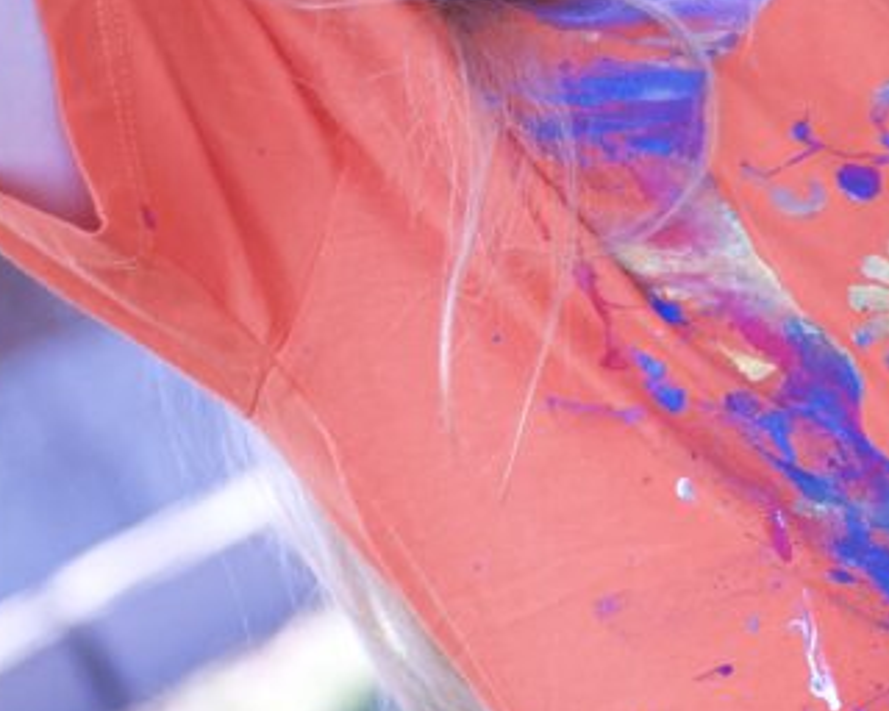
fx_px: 7359
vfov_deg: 5.5
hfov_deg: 6.9
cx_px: 758
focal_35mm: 280
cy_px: 444
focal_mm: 55
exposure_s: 1/400
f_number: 4
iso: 1600
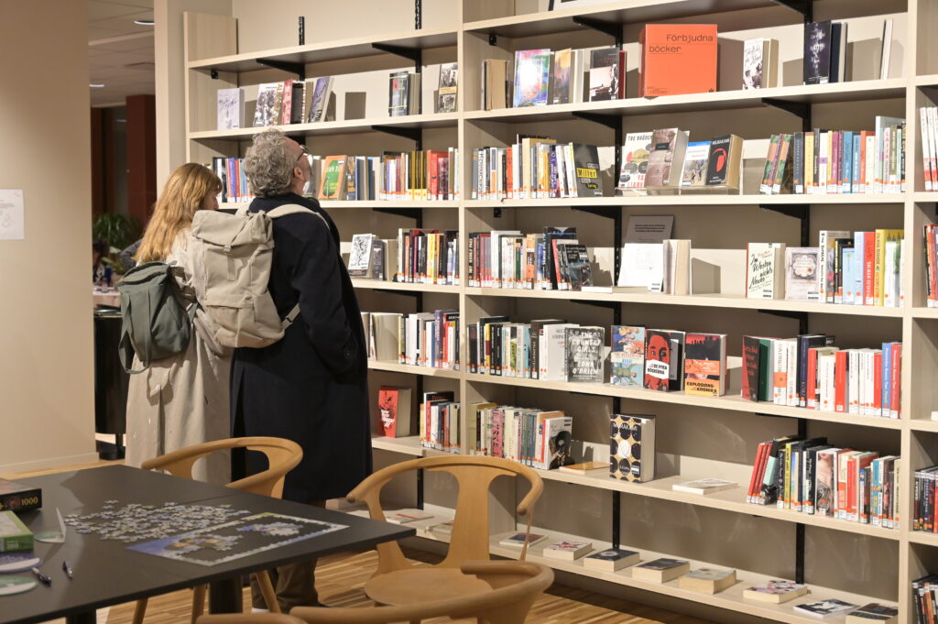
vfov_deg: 26.9
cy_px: 312
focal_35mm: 50
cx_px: 469
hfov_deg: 39.6
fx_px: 1302
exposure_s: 1/125
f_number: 4
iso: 2500
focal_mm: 50
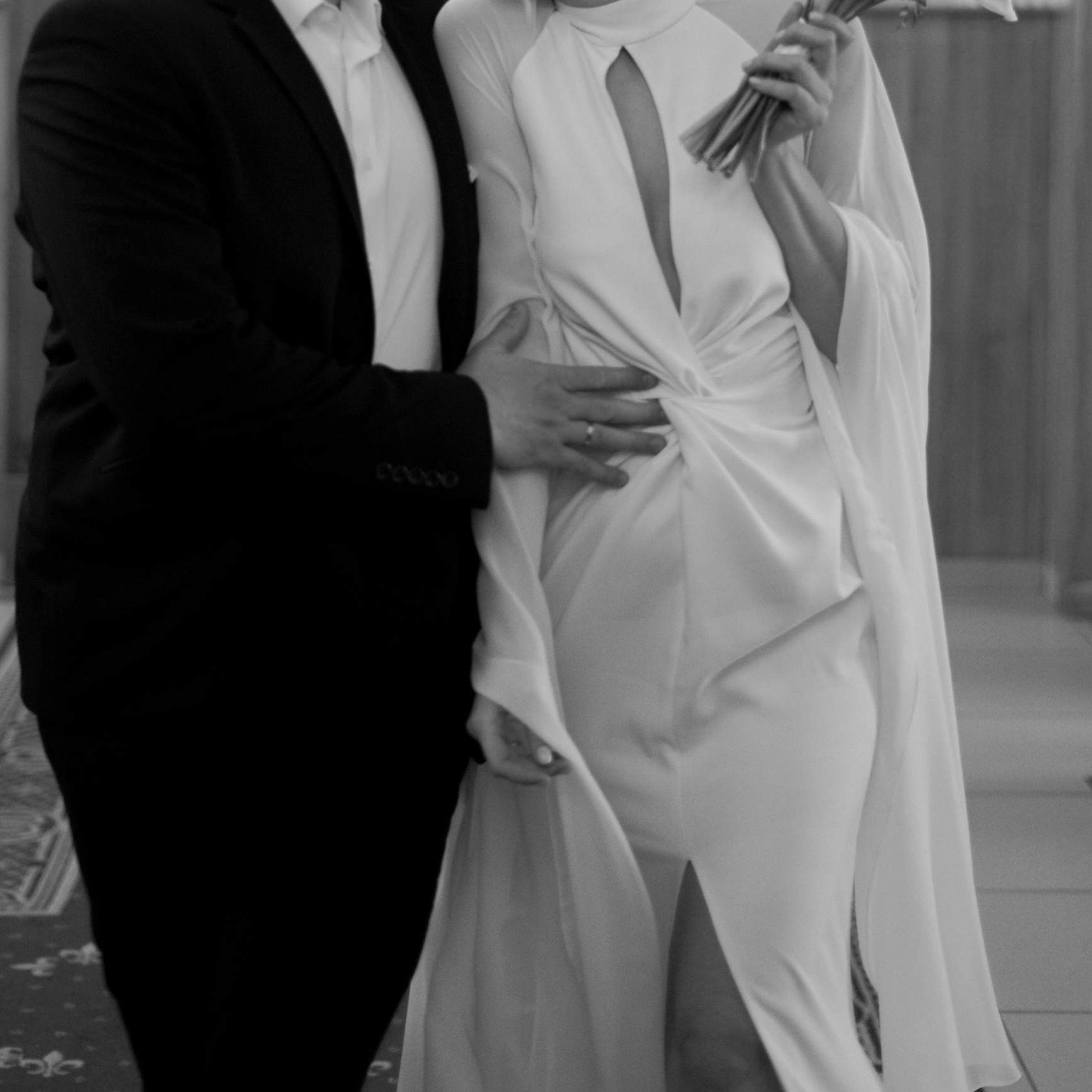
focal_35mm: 95
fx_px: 3391
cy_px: 65
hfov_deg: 18.3
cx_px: 587
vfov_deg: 18.0
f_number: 1.8
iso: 800
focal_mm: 50
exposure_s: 1/320
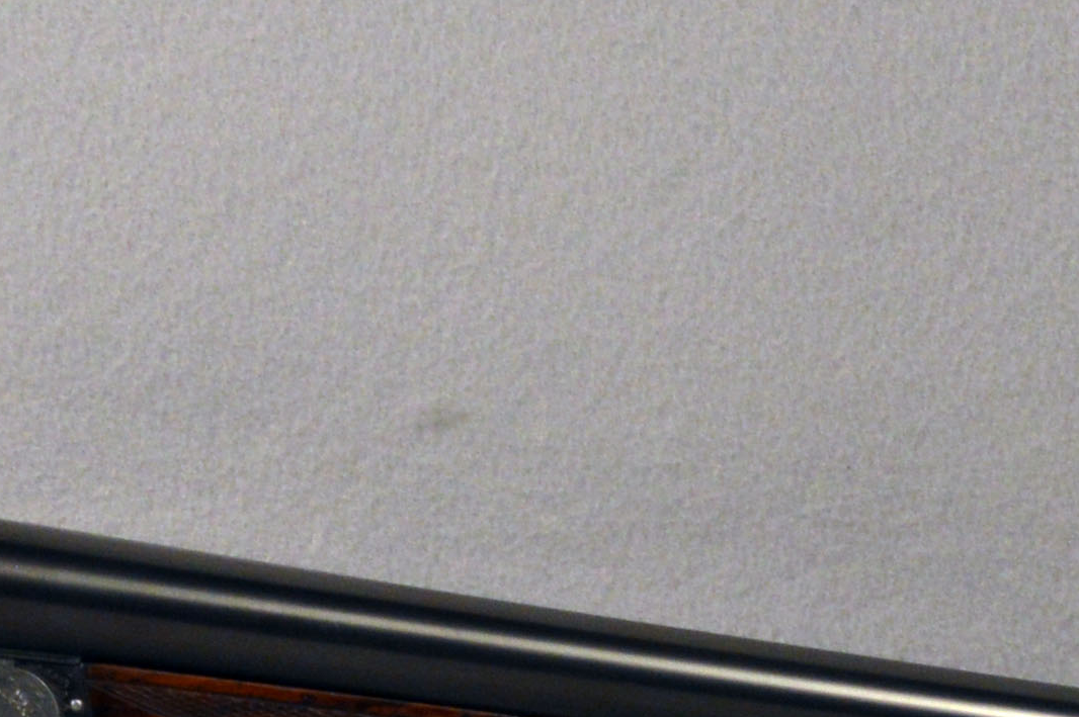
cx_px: 408
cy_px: 630
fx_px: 7098
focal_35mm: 237
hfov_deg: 8.7
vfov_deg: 5.8
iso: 400
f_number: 5
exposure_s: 1/100
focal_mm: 28
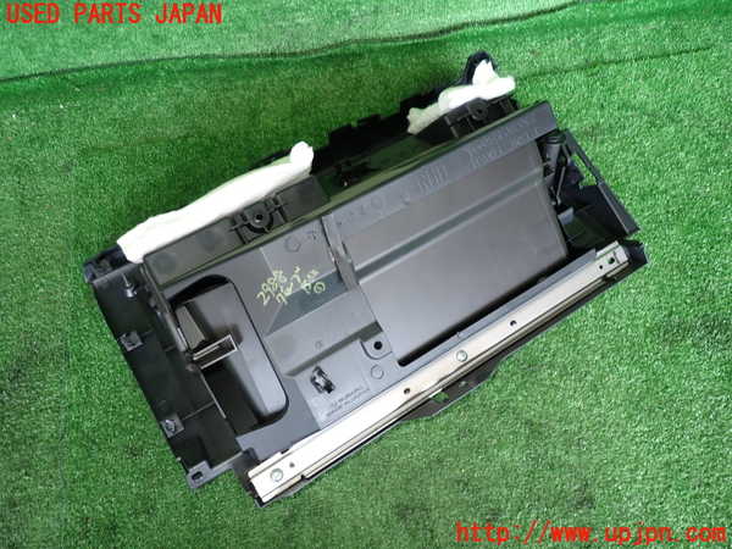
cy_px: 274
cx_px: 366
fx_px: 529
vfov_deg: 54.9
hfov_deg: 69.4
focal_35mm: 25
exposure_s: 1/60
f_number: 2
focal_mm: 4.5
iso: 200
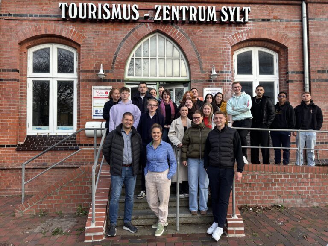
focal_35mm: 26
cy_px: 123
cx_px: 164
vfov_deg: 53.1
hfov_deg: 67.3
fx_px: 246
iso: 50
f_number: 1.6
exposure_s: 1/347
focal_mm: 5.96
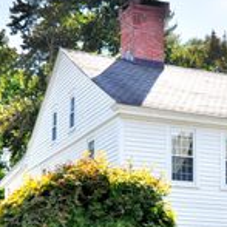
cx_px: 212
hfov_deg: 20.5
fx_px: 612
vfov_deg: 20.3
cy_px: 233
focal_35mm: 82
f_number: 9
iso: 400
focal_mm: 19
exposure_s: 1/250
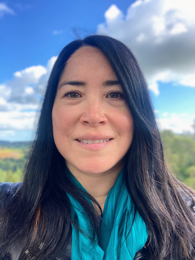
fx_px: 240
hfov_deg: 44.2
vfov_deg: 56.8
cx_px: 98
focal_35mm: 32
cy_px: 130
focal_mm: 2.87
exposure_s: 1/121
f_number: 2.2
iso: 20
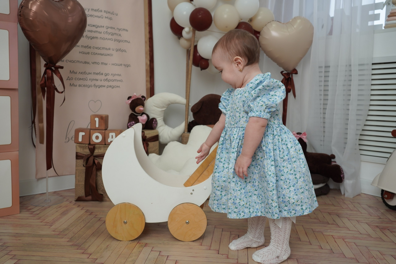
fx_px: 385
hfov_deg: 54.4
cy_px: 132
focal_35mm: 35
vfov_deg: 37.9
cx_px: 198
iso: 640
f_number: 5.6
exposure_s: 1/160
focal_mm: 35
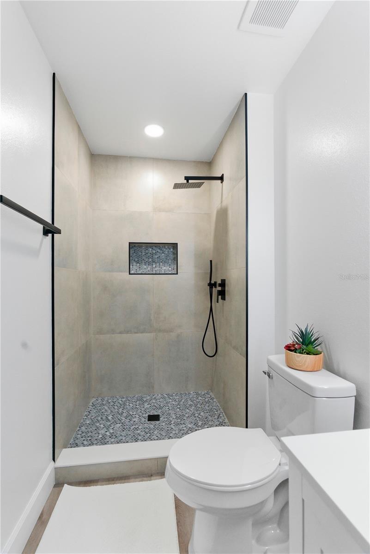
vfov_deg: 96.7
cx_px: 185
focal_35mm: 16
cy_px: 277
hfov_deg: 73.8
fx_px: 246
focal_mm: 16
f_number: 8
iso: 500
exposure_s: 1/30
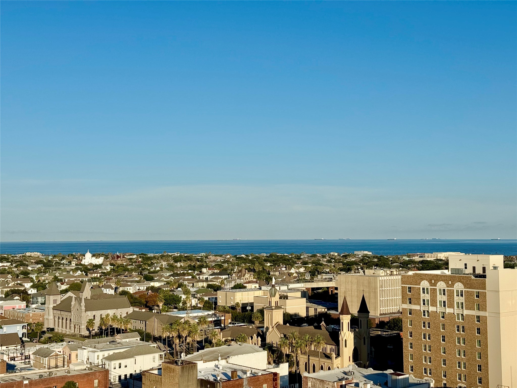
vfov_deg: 30.3
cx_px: 258
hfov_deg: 39.7
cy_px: 194
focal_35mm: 48
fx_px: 717
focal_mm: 6.76
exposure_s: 1/7937
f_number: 1.78
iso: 64
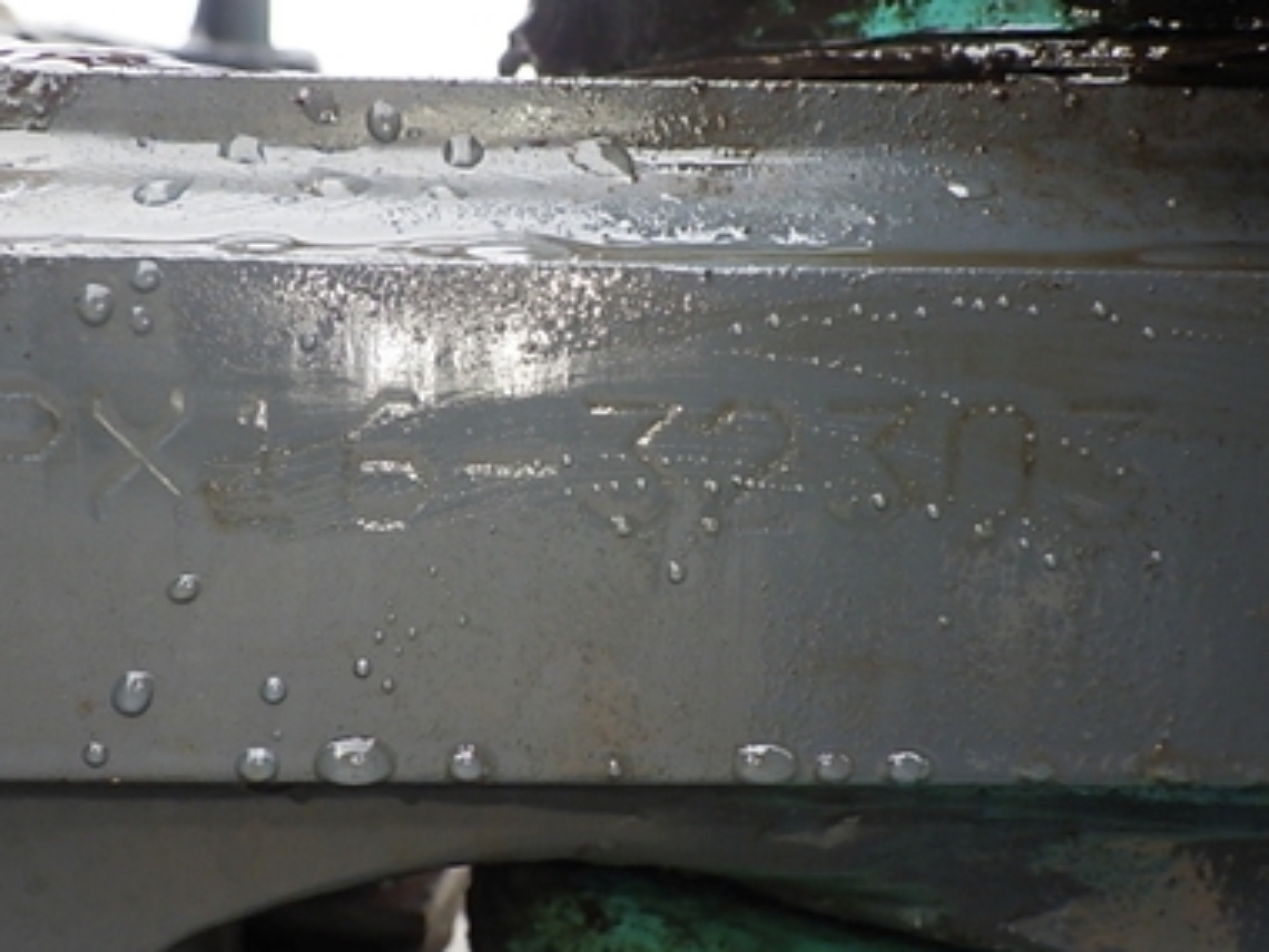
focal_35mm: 43
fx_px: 1576
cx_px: 524
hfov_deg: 43.7
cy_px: 494
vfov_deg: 33.6
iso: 250
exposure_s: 1/200
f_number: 3.8
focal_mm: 6.1
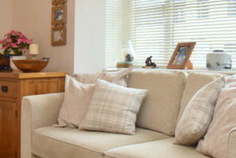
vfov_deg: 26.2
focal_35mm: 51
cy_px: 38
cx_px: 172
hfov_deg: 38.1
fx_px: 334
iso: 800
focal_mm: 10
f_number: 4
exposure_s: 1/125
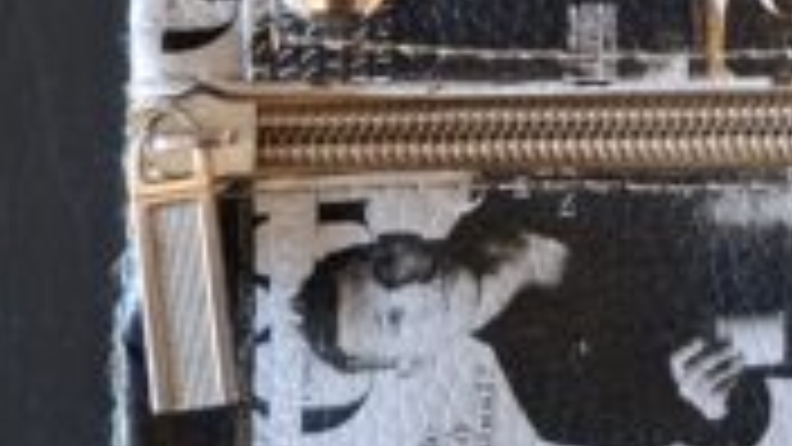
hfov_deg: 18.5
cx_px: 724
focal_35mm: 114
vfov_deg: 9.9
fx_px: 2394
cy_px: -410
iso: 800
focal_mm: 5.54
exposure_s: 1/24
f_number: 1.8
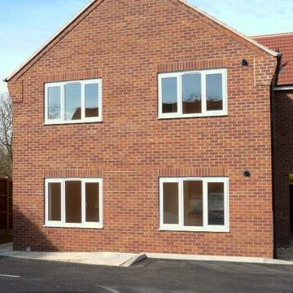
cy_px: 166
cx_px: 130
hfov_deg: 39.1
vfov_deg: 39.1
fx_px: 412
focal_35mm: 43
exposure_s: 1/640
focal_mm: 4.1
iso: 100
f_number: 3.3
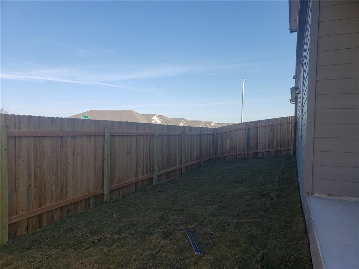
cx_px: 180
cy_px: 134
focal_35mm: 26
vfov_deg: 53.1
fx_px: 270
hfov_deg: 67.3
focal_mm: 4.3
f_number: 2.4
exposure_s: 1/909
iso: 50
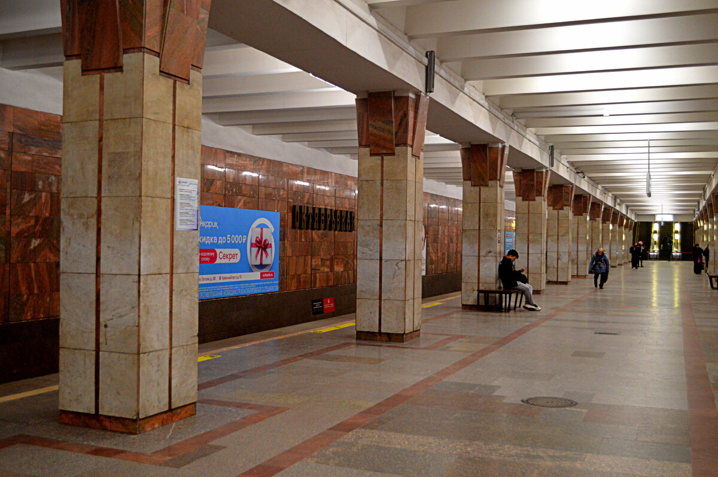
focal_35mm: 39
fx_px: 777
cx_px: 359
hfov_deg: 49.6
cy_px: 238
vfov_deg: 34.2
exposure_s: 1/60
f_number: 4.2
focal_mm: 26
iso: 1250
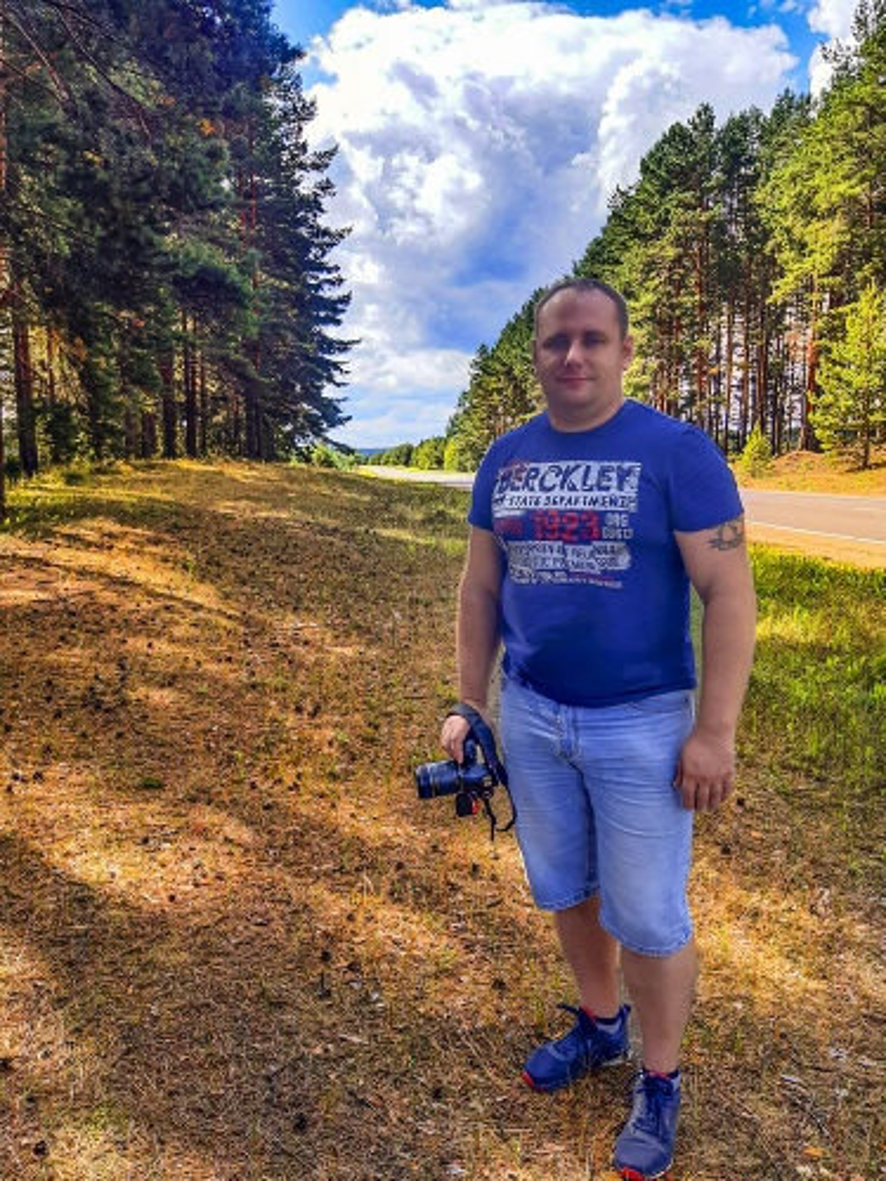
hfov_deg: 53.1
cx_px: 443
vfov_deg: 67.3
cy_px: 590
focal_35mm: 26
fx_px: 887
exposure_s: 1/640
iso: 40
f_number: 1.7
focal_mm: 3.92
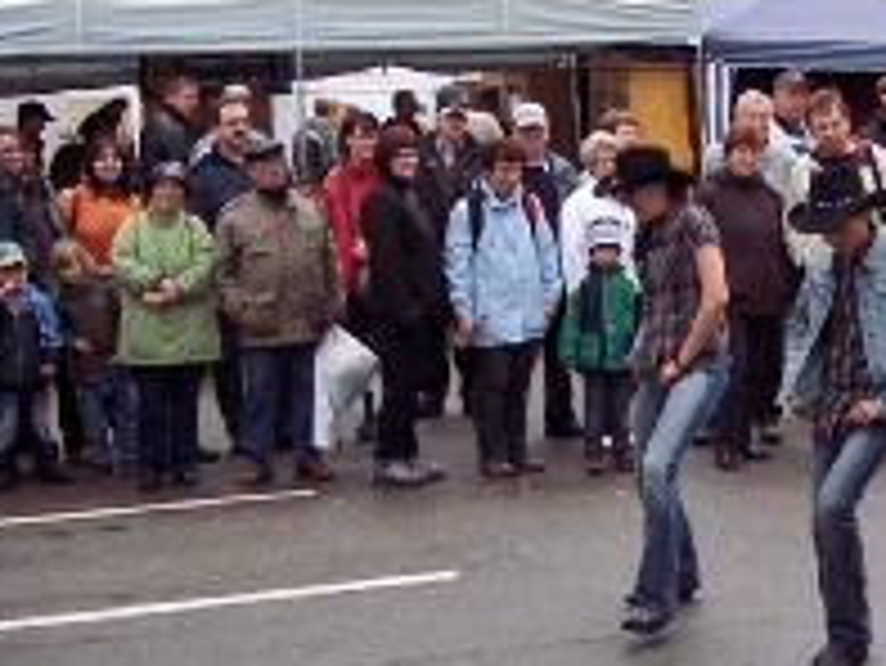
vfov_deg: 15.0
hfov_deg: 19.7
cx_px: 661
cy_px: 299
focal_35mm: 99
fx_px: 2535
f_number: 3.4
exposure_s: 1/500
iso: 100
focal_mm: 8
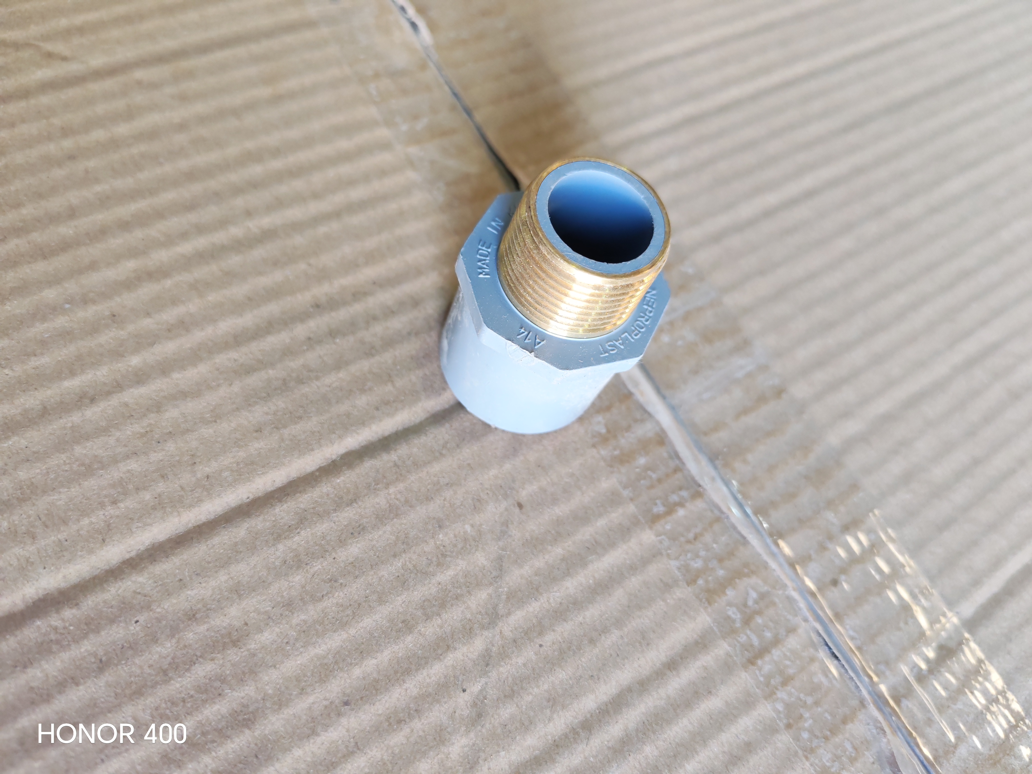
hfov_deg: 65.3
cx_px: 516
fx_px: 805
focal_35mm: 27
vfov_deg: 51.4
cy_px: 387
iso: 800
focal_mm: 6.12
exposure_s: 1/100
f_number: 1.9
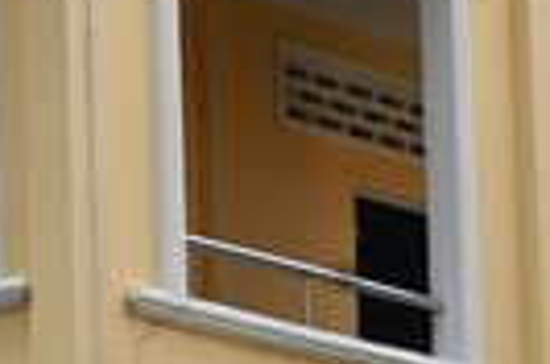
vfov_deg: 5.6
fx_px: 3582
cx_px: -269
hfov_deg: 8.6
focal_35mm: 235
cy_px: 864
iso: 160
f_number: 5.6
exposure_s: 1/250
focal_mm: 48
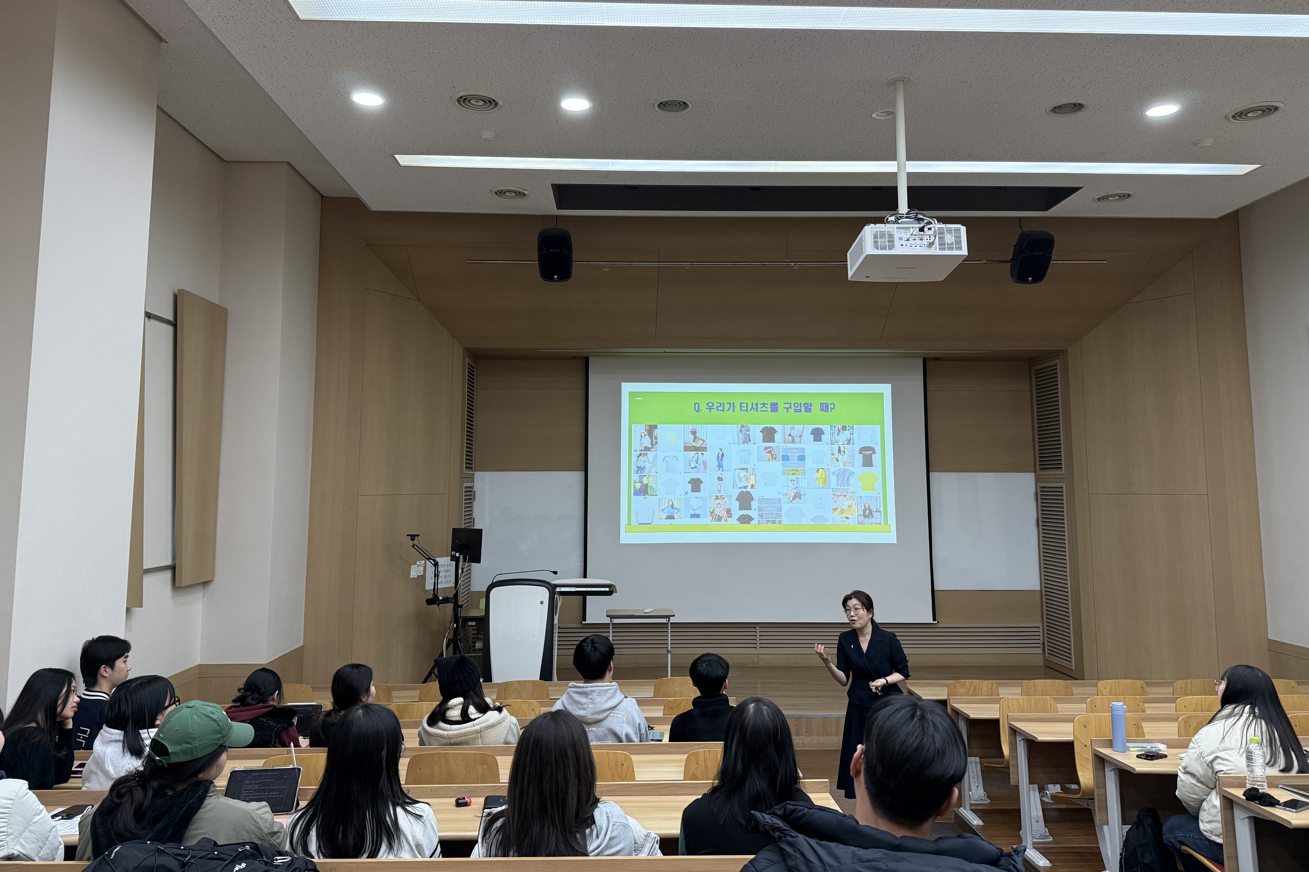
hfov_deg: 71.5
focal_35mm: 25
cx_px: 655
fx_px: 909
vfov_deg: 51.2
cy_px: 386
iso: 200
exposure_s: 1/190
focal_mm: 6.76
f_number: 1.78
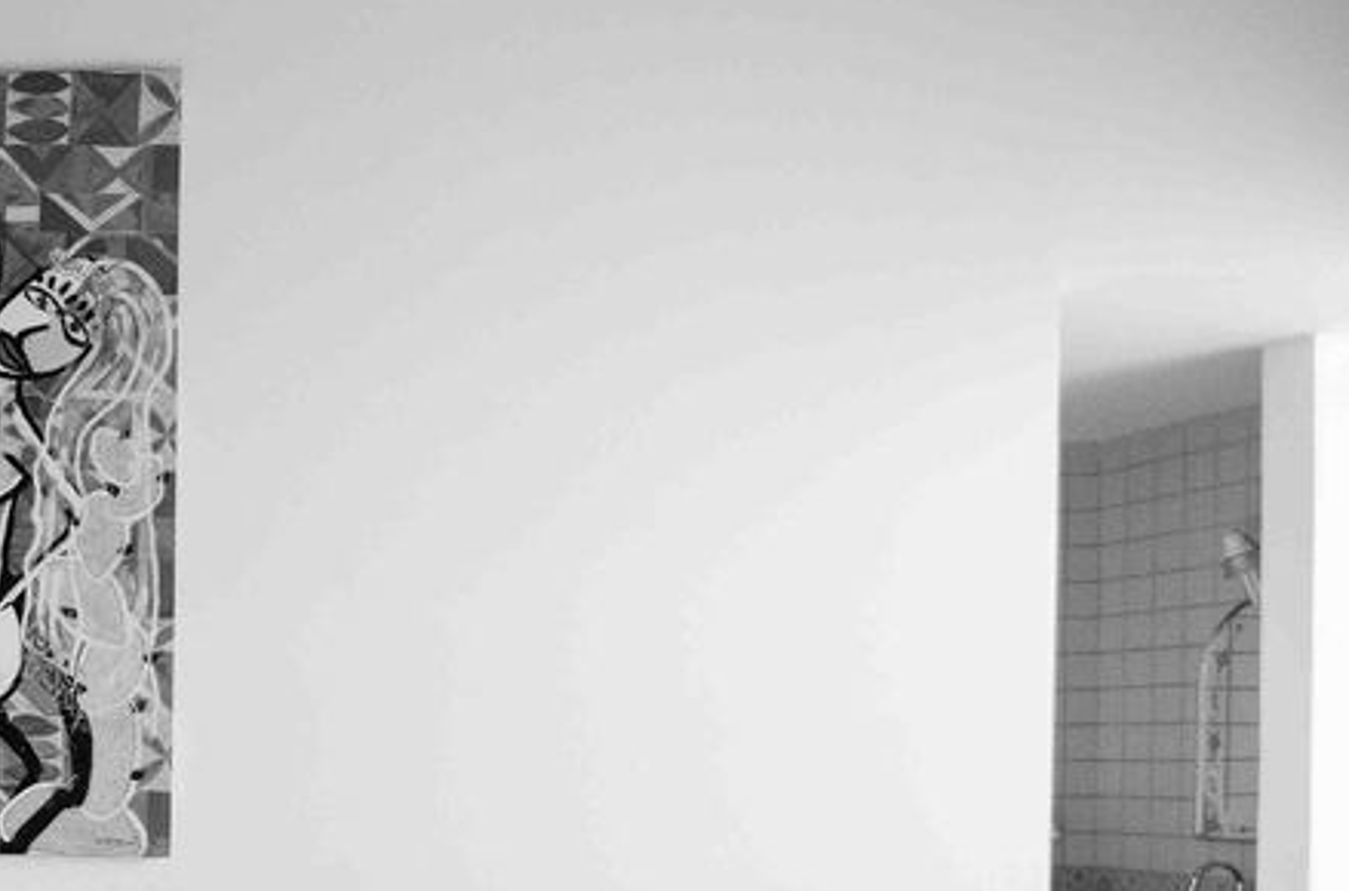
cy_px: 762
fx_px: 1532
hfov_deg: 35.5
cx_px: -329
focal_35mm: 41
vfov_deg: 31.3
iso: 1000
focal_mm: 10
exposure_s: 1/160
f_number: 3.5
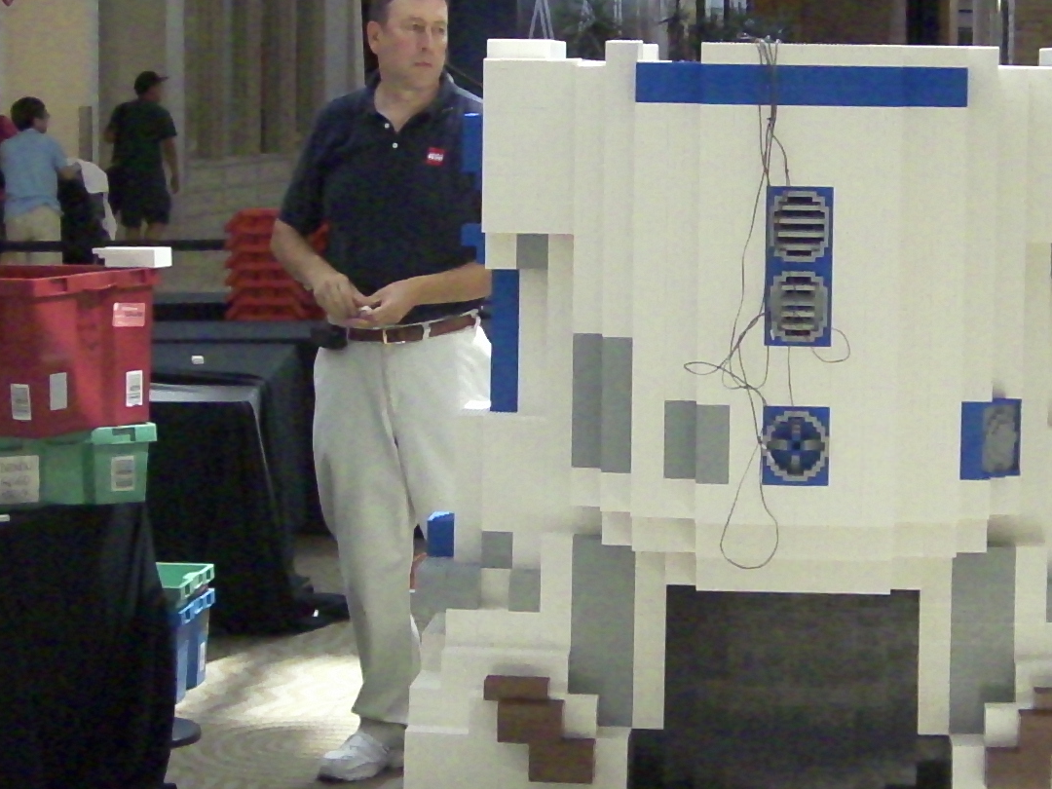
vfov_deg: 16.2
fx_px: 2766
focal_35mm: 91
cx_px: 664
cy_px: 387
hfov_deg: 21.5
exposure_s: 1/209
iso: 400
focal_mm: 5.99
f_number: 2.9
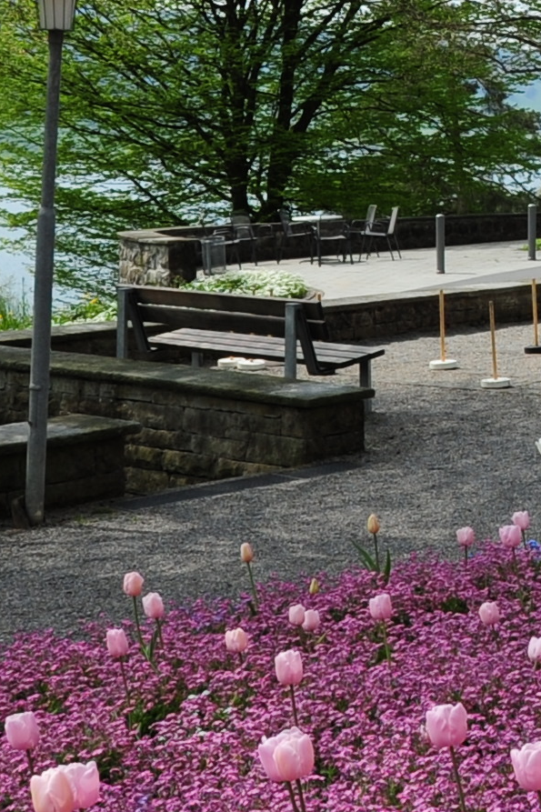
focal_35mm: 81
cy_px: 29
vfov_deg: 24.1
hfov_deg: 15.6
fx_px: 1826
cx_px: 802
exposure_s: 1/200
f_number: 11
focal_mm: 17
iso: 200
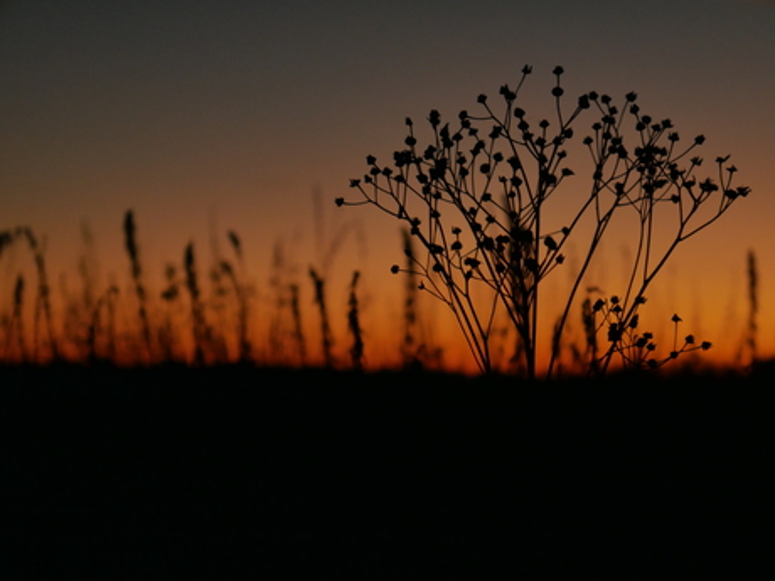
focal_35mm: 84
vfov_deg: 17.6
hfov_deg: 23.3
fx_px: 1881
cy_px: 290
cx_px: 388
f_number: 5.6
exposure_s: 1/125
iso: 800
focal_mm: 42
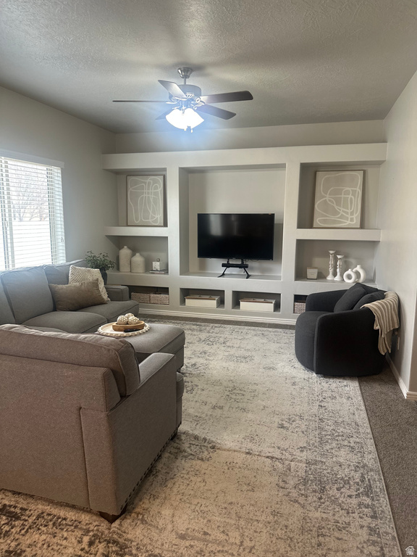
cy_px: 278
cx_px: 208
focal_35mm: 24
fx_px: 385
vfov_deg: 71.6
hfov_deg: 56.8
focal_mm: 6.86
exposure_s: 1/120
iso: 200
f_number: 1.78
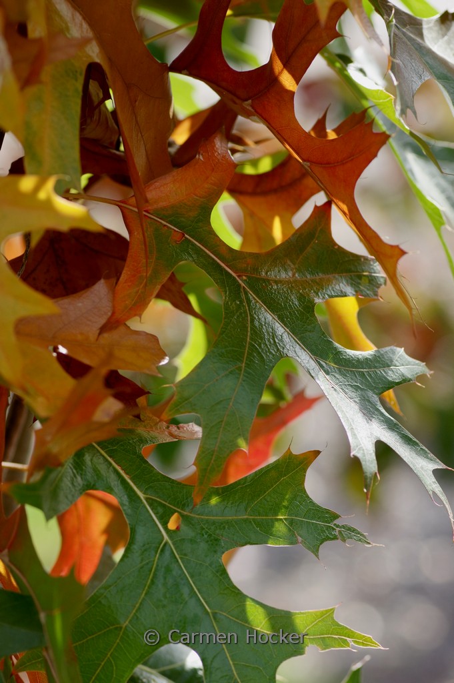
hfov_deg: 9.1
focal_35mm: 150
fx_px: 2842
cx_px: 227
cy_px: 342
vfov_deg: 13.7
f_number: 5.6
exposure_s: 1/500
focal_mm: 100
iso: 400
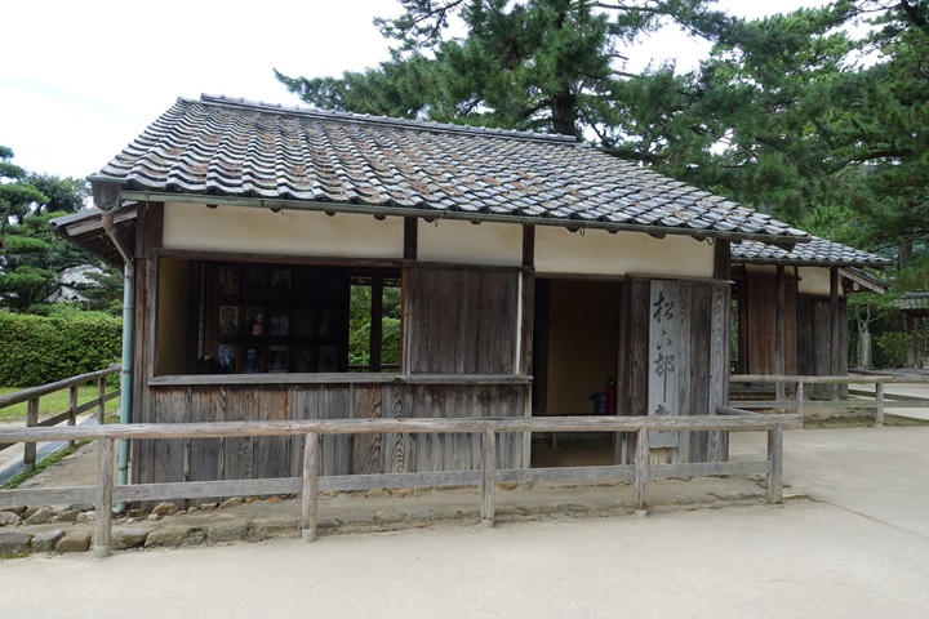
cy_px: 310
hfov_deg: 73.7
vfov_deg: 53.1
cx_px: 464
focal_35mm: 24
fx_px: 619
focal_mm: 8.8
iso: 125
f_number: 5.6
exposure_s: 1/125
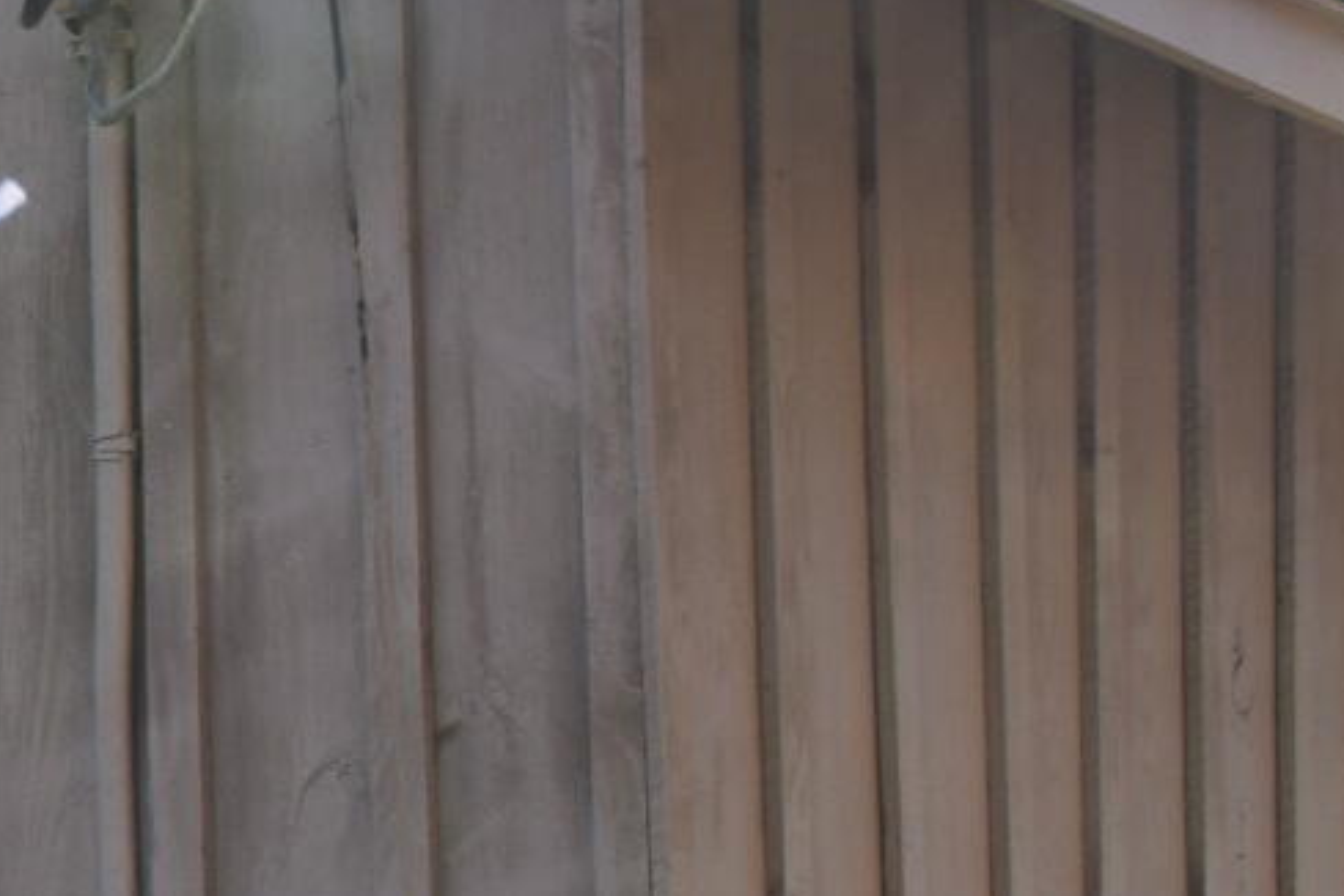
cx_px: -1066
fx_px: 6869
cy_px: 1198
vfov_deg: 7.4
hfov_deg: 10.5
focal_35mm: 184
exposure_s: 1/250
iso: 220
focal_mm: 20
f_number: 8
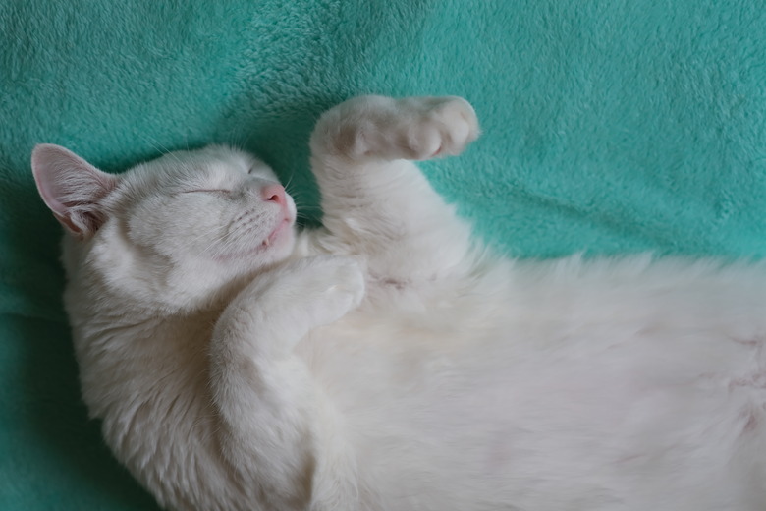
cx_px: 383
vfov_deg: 16.3
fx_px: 1787
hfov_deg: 24.2
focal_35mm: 84
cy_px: 256
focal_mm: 56
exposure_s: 1/210
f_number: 2.5
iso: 160
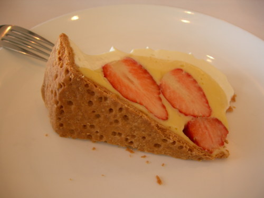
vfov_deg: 37.7
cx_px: 132
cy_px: 99
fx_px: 290
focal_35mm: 38
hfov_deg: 49.0
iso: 50
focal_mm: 7.8
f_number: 2.8
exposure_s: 1/12.4
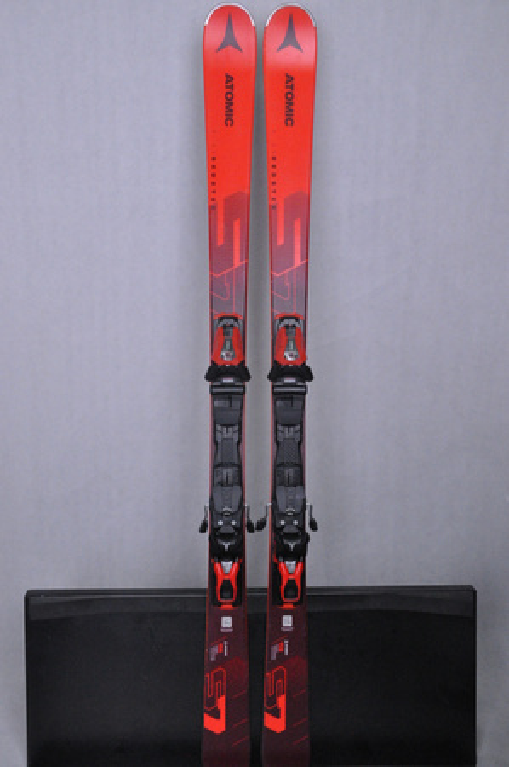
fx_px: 765
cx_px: 254
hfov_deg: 36.8
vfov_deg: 53.2
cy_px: 384
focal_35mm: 36
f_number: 9.5
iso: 3200
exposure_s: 1/125
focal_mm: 24
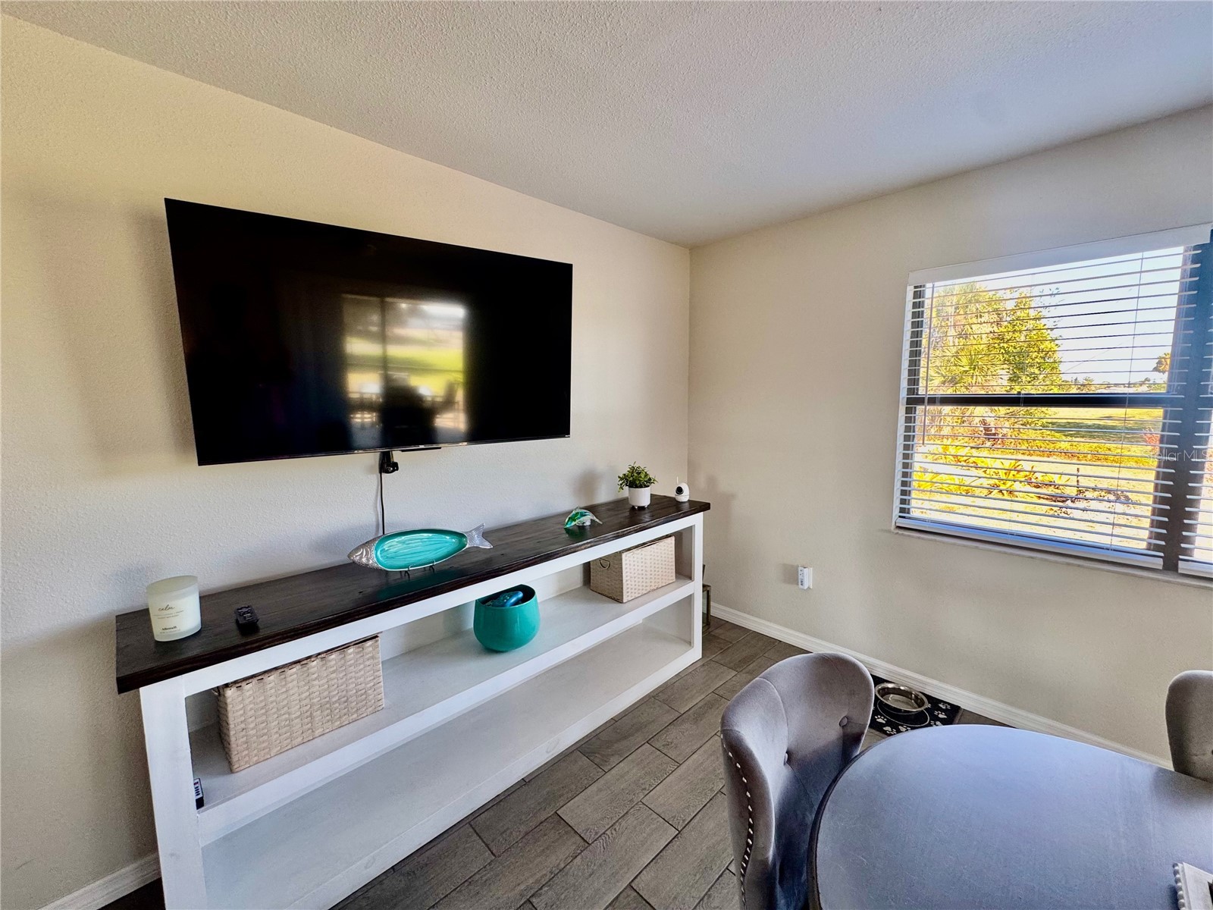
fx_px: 491
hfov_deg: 102.1
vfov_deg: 85.7
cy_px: 455
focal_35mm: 14
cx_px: 606
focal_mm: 2.22
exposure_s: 1/99
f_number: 2.2
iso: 160
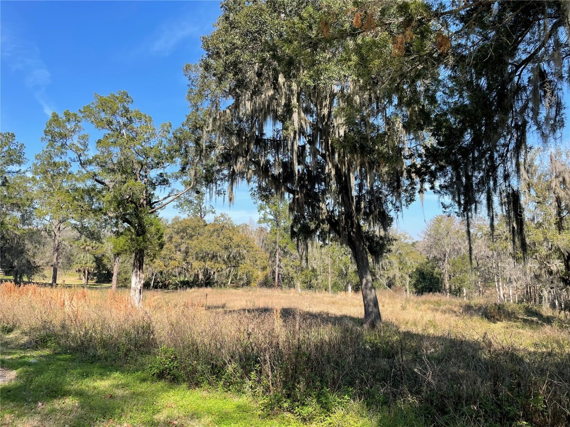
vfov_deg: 53.1
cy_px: 214
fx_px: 428
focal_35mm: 26
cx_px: 285
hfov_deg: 67.3
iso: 32
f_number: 1.6
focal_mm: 4.2
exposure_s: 1/1453
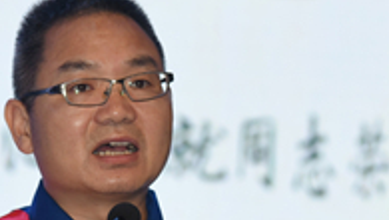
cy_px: 244
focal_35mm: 316
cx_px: 142
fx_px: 3262
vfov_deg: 3.8
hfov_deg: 6.8
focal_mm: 98
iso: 500
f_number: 4.5
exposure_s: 1/250
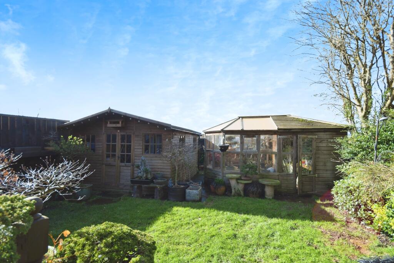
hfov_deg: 100.4
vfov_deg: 77.3
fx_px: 164
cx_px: 197
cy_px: 132
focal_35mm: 15
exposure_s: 1/320
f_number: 8
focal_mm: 10
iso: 400
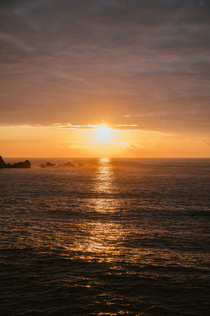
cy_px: 158
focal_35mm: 70
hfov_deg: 19.4
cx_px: 105
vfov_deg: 28.9
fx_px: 613
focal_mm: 70
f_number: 5.6
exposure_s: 1/500
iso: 250
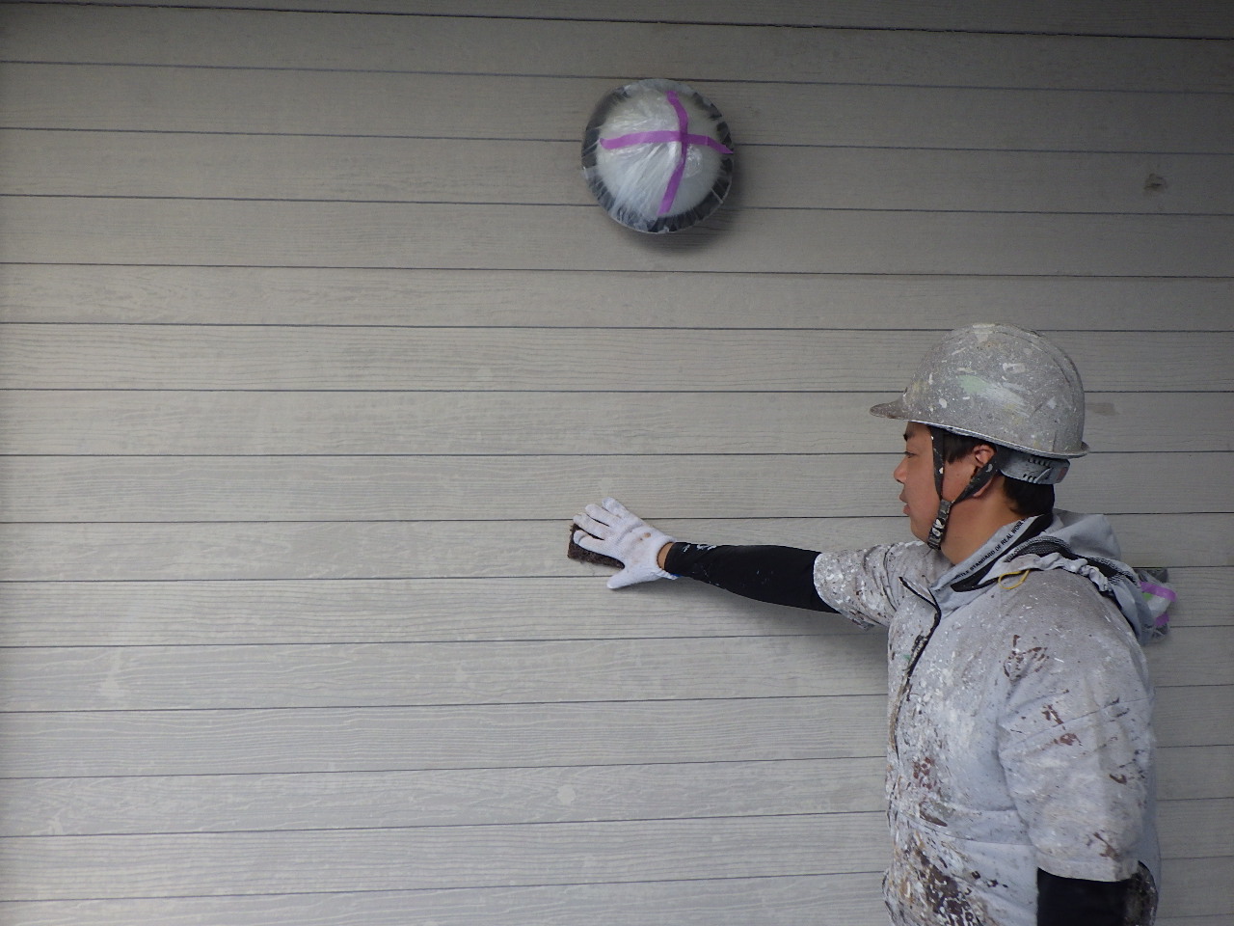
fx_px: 998
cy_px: 463
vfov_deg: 49.7
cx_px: 617
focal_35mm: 28
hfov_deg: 63.4
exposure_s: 1/100
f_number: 3.5
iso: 125
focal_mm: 5
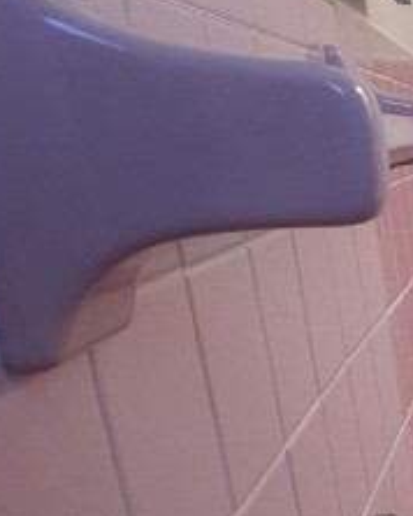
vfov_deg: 28.9
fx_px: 961
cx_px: 1009
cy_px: 453
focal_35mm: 63
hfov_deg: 14.6
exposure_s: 1/120
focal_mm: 2.22
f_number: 2.2
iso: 80
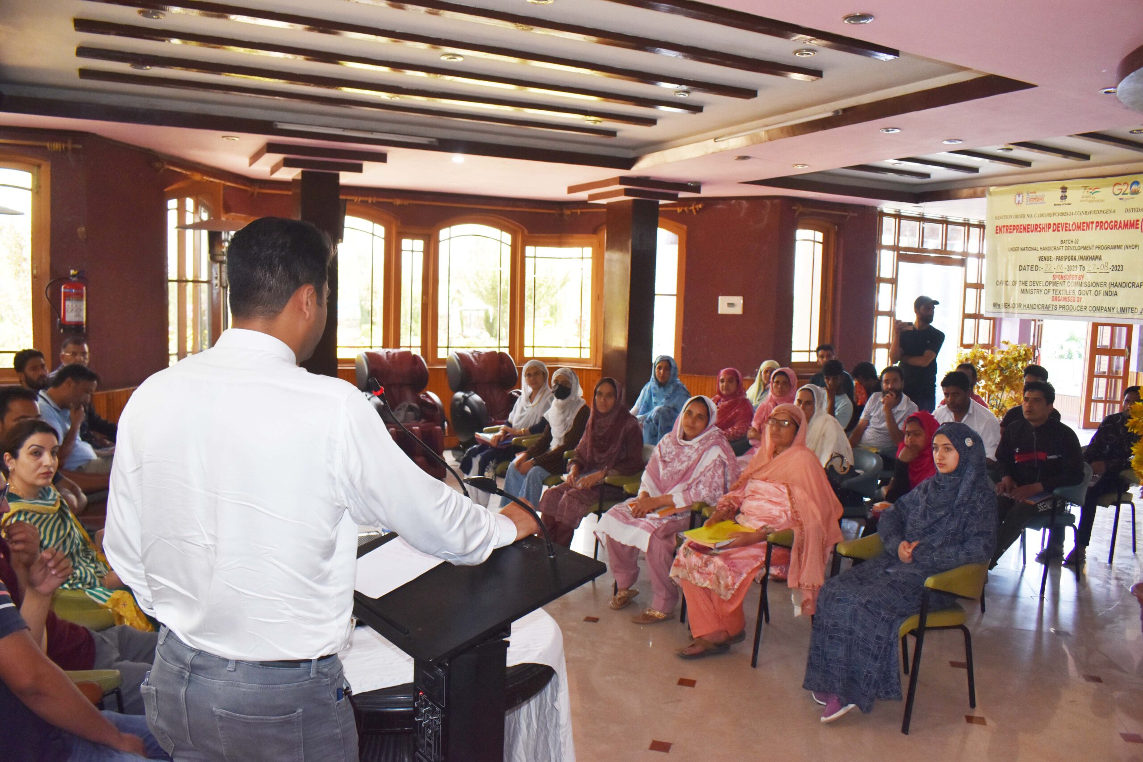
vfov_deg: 47.9
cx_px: 572
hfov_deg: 67.4
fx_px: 857
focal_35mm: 27
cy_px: 381
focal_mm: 18
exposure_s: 1/125
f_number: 5.6
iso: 800
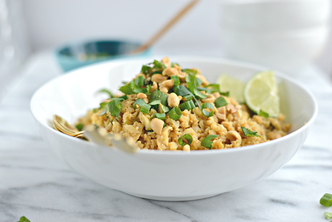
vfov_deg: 27.0
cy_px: 111
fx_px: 461
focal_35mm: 50
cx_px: 166
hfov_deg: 39.6
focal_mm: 50
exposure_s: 1/500
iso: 450
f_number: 2.8
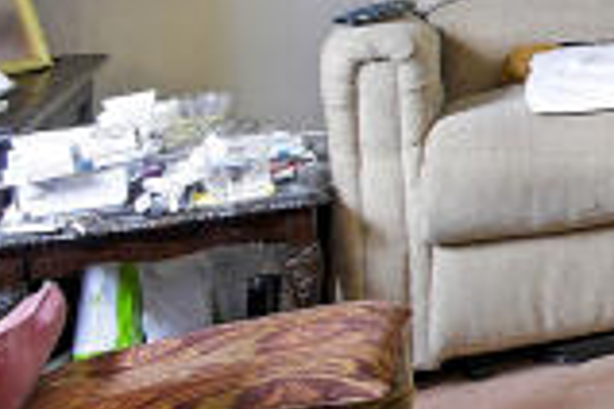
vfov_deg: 13.9
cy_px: -264
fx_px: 1535
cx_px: 1830
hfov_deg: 11.6
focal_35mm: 90
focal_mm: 14
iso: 400
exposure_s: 1/8
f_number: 7.1
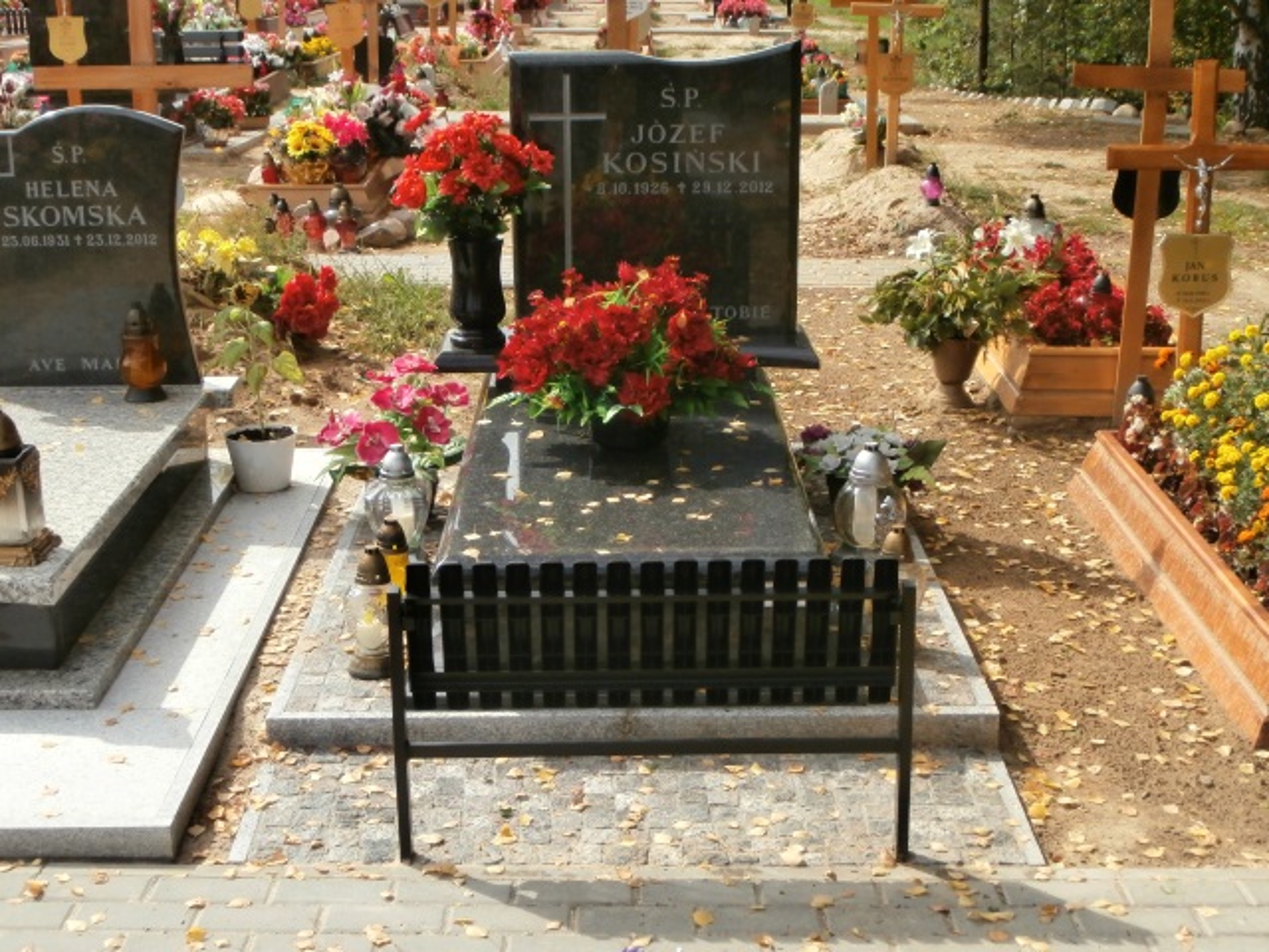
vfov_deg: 30.9
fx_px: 1723
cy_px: 476
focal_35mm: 47
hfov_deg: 40.4
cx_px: 634
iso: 100
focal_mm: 8.29
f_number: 4.2
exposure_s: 1/500
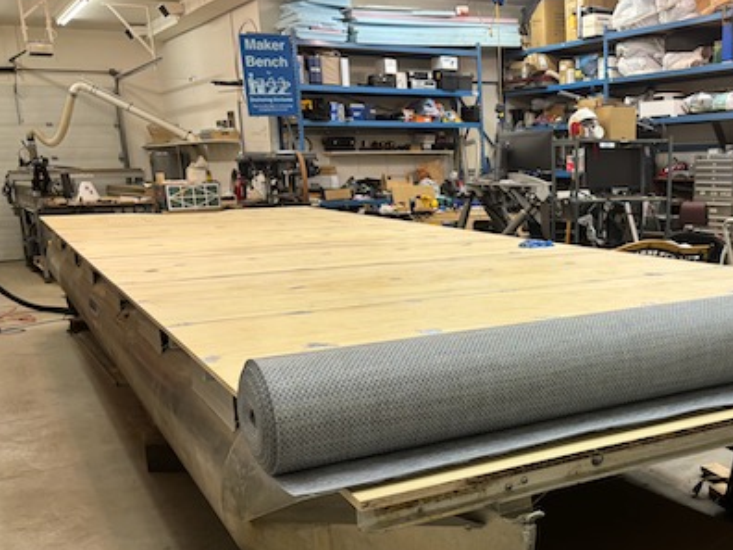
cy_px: 359
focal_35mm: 42
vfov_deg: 34.1
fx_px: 889
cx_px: 578
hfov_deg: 42.9
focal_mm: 5.96
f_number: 1.6
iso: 125
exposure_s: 1/60
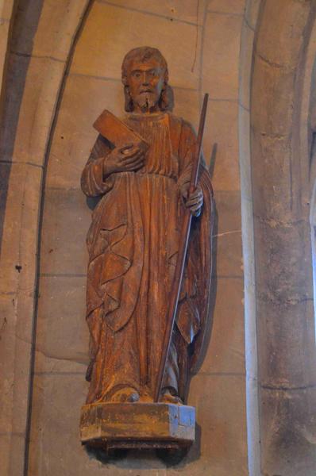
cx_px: 158
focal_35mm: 69
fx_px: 912
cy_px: 238
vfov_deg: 29.3
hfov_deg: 19.7
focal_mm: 46
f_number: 5.3
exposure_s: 1/30
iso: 3200
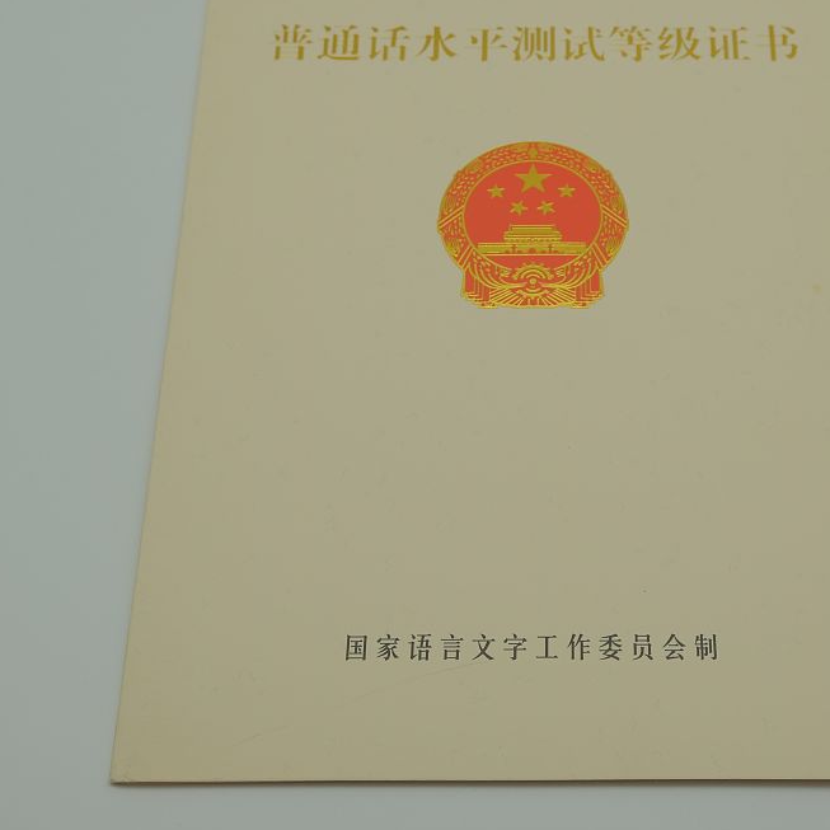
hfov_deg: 26.7
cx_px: 548
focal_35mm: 64
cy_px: 360
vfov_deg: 26.9
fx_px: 1736
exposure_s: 1/200
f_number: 5.6
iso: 200
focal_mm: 27.1
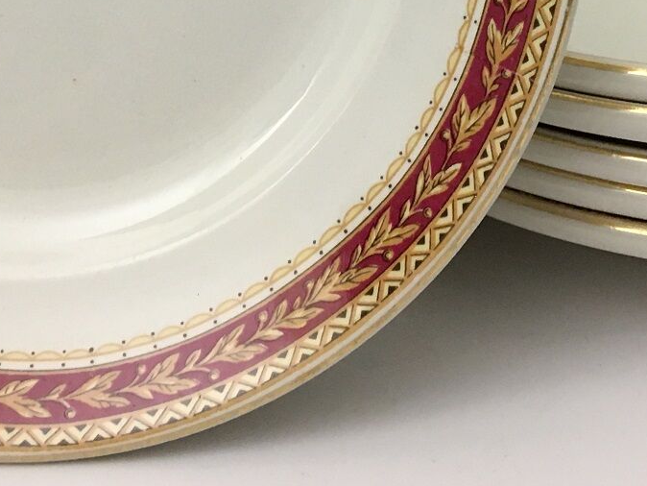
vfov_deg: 16.2
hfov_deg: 22.7
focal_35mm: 86
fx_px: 1608
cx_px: 316
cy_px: -160
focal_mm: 4.15
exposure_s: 1/33
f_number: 2.2
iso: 125
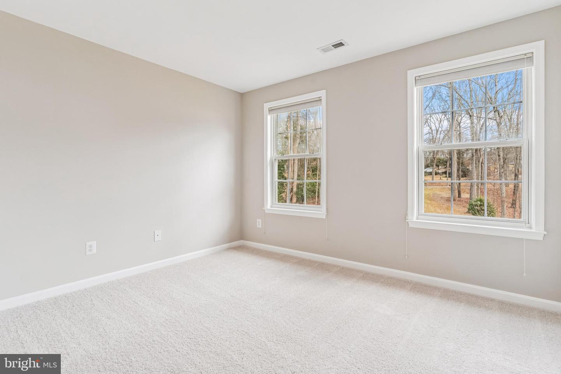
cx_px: 280
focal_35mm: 17
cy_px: 187
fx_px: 265
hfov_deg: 93.3
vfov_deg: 70.4
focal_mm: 17
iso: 640
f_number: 8
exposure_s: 1/60
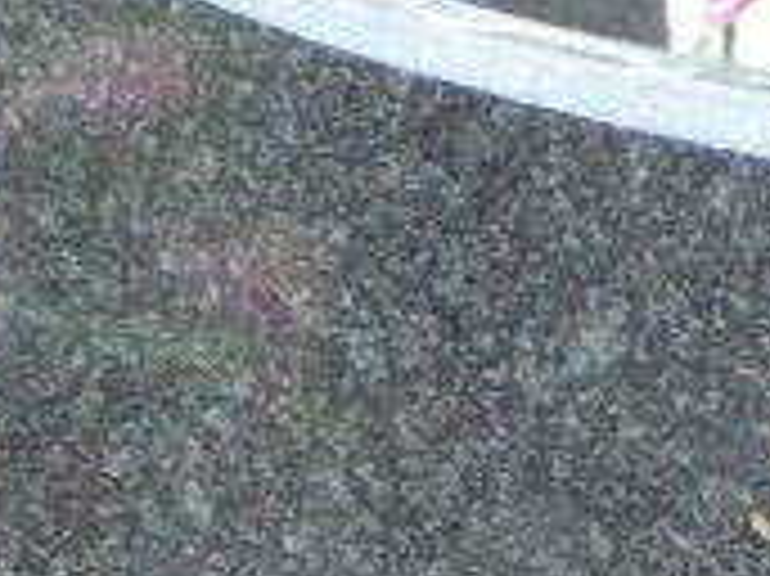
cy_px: 1030
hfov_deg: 6.1
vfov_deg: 4.5
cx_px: 946
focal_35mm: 325
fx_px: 7224
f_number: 3.8
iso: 160
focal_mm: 13
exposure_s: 1/30
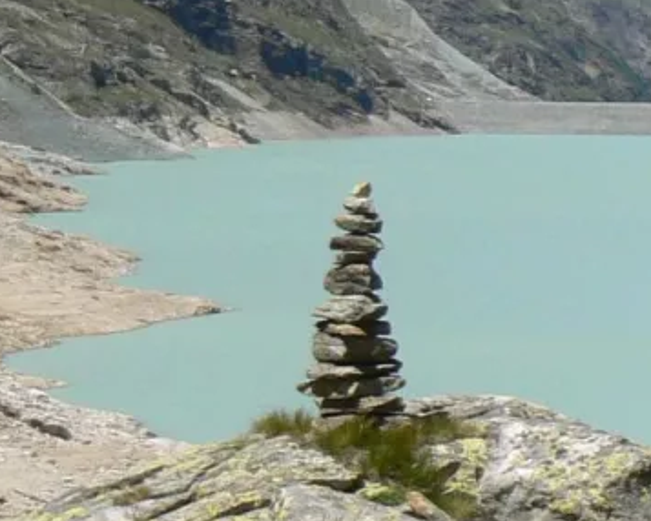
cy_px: 158
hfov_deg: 11.1
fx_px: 3046
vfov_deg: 9.8
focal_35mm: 158
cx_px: 1276
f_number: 7.1
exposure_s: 1/400
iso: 80
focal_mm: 6
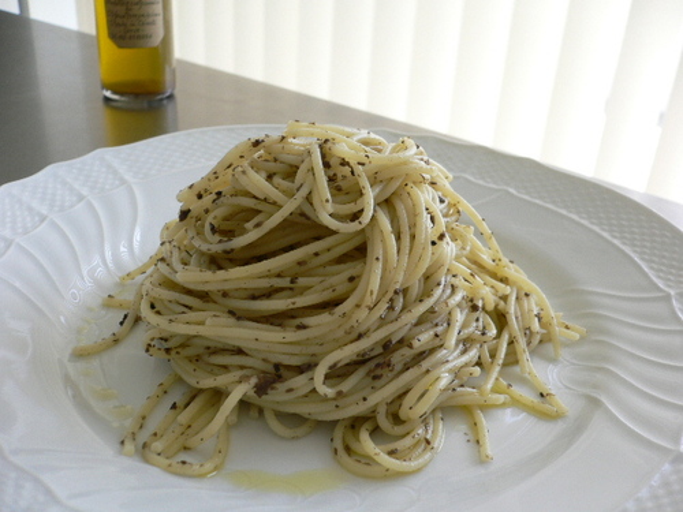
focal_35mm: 35
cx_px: 342
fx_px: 691
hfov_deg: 52.6
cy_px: 256
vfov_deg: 40.7
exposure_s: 1/125
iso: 100
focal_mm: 5.8
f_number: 2.8
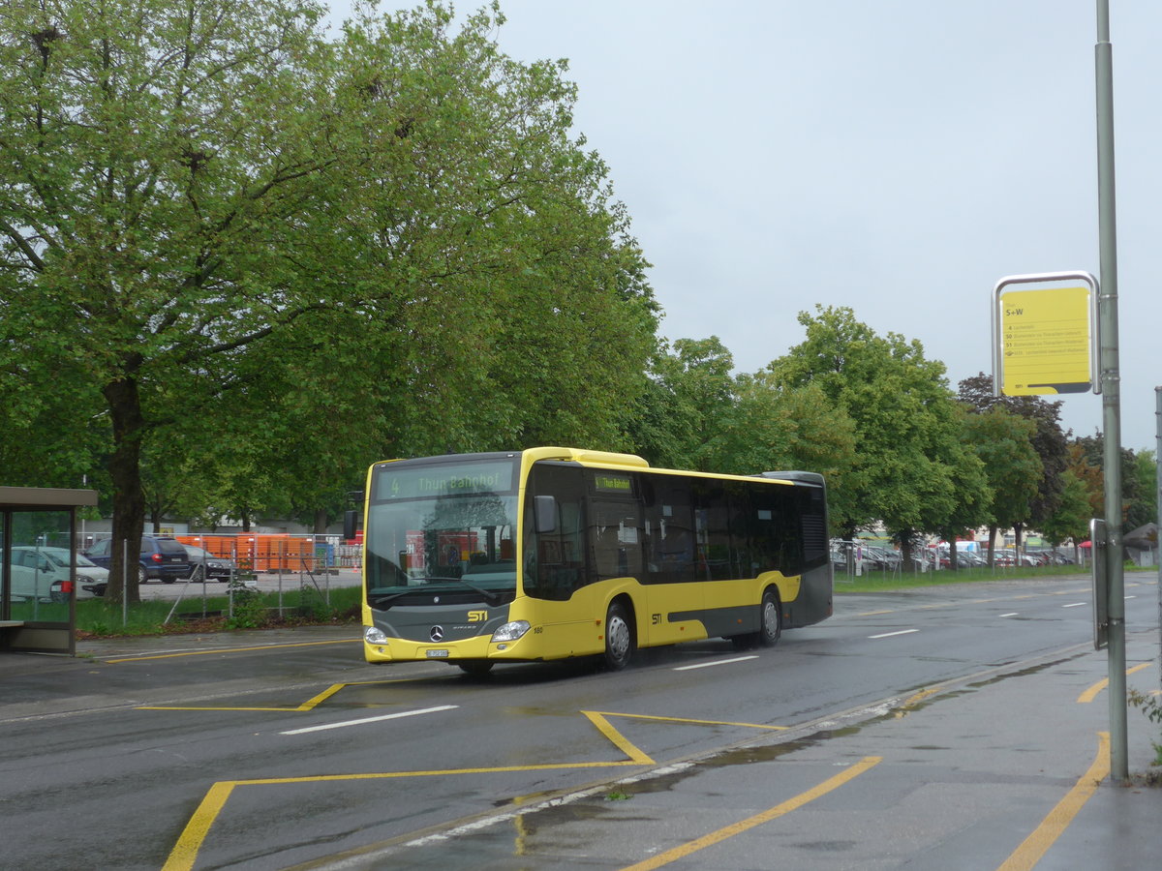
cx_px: 581
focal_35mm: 52
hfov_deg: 36.8
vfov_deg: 28.0
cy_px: 436
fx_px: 1746
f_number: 3.3
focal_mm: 10.7
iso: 80
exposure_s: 1/400
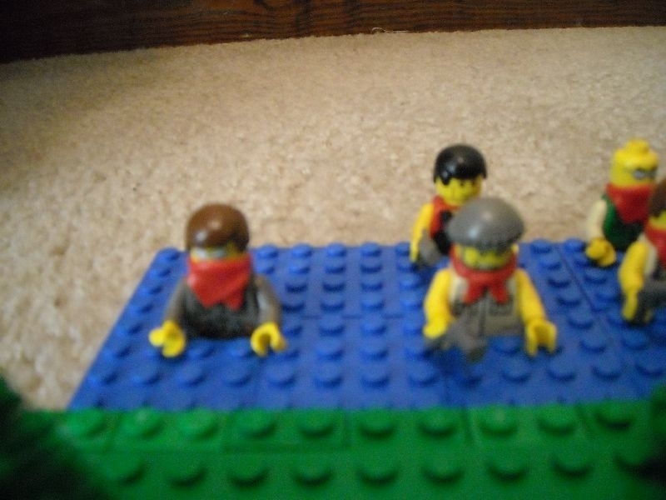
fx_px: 673
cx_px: 333
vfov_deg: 40.7
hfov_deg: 52.6
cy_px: 250
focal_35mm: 35
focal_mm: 5.7
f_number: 2.8
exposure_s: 1/8
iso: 644
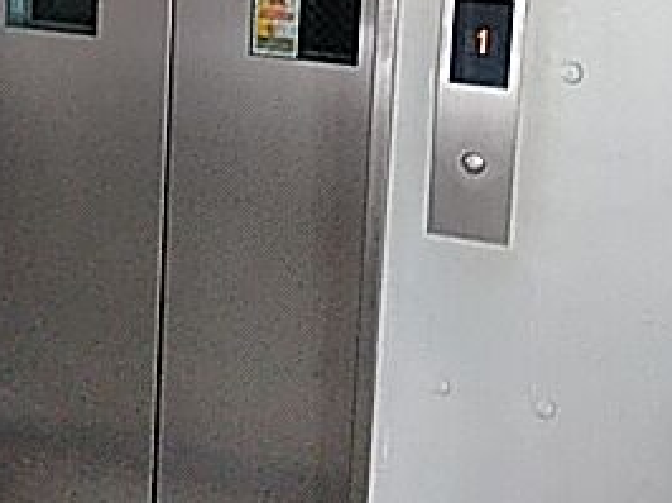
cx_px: 177
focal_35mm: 65
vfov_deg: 21.6
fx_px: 1261
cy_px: -23
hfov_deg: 29.4
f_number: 2.2
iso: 546
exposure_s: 1/30
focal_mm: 3.46
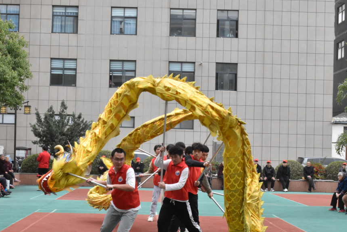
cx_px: 150
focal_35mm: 64
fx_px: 617
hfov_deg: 31.4
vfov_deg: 21.2
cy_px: 131
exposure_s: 1/500
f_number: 11
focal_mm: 34
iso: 1600
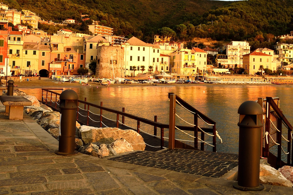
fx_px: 357
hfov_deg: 44.2
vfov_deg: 30.2
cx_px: 187
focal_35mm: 44
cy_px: 54
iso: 100
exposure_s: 1/10
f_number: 14
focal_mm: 17
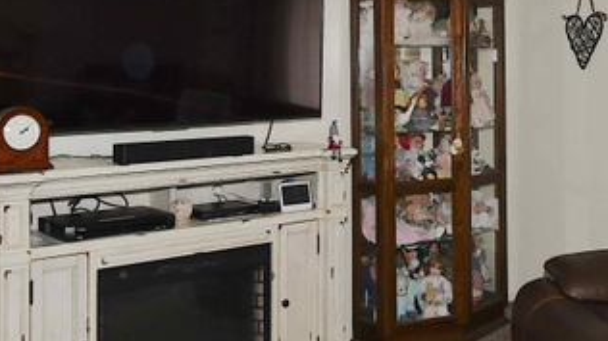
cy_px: 63
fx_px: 821
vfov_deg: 23.1
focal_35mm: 51
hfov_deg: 40.1
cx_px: 412
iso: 1000
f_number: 7.1
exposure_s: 1/60
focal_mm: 10
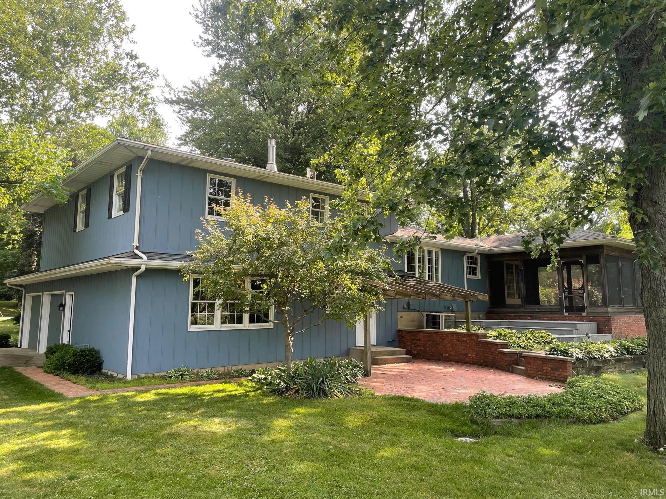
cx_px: 333
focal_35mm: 26
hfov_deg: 67.3
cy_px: 250
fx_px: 500
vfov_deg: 53.1
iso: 32
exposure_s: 1/303
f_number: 1.6
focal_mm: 4.2
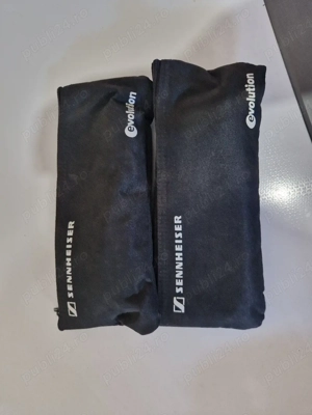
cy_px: 208
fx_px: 276
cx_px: 156
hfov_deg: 58.9
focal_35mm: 23
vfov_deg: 73.9
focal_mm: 5.4
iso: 640
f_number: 1.8
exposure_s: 1/33
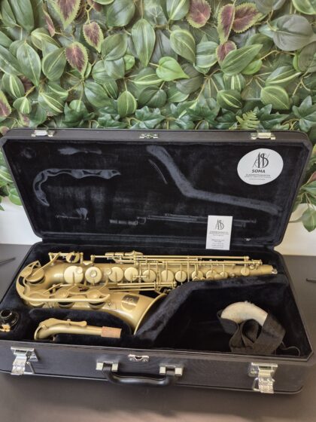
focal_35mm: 23
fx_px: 280
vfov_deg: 73.9
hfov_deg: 58.9
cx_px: 158
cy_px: 211
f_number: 1.8
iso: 400
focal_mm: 5.4
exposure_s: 1/32
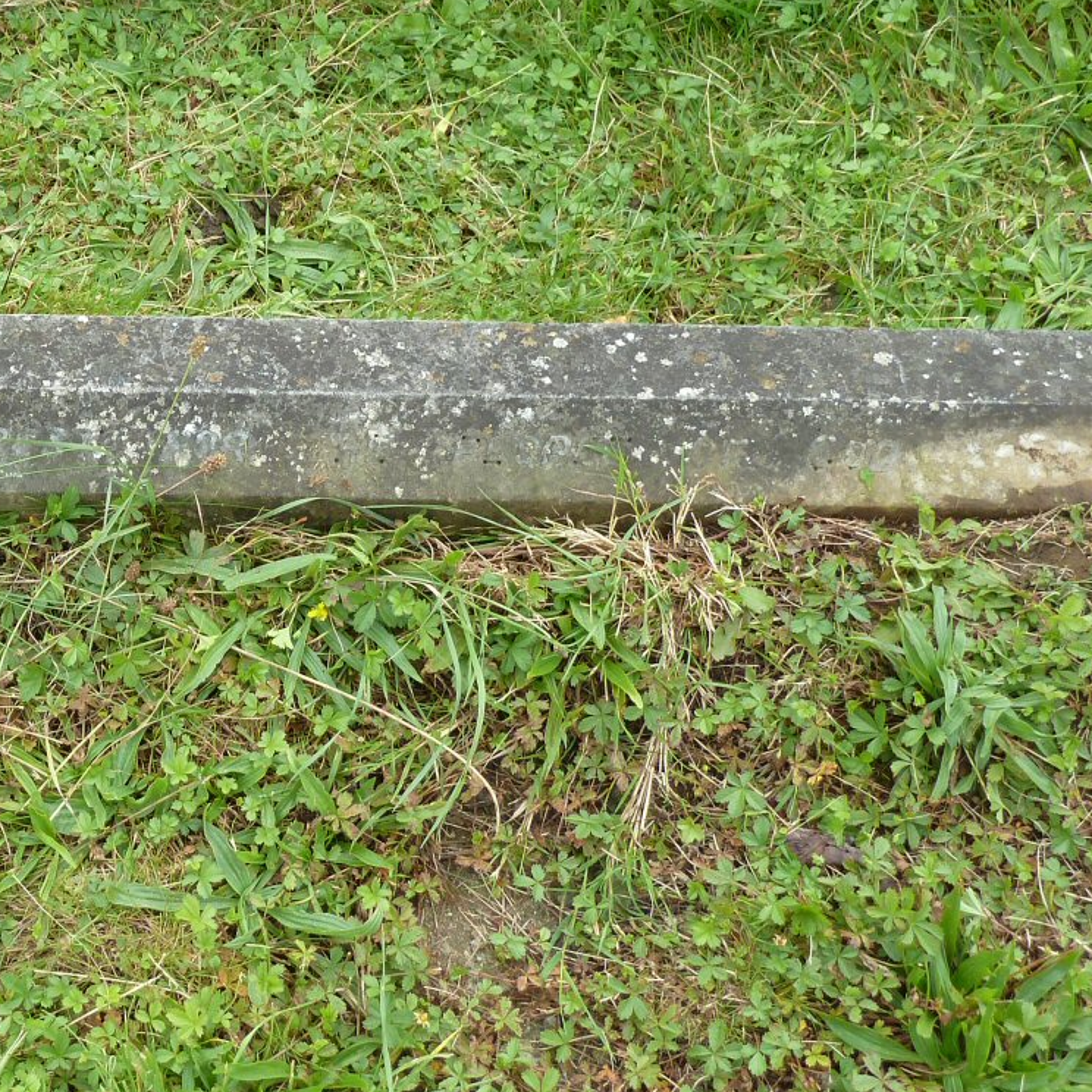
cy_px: 444
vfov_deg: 30.0
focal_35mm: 57
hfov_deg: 28.4
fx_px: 2034
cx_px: 21
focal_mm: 5.3
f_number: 3.5
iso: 80
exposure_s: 1/100
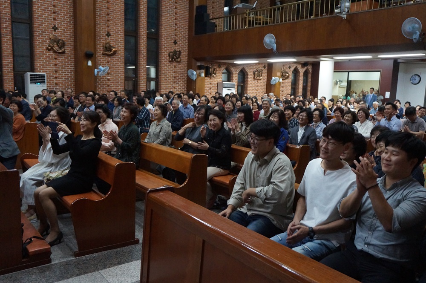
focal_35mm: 32
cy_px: 142
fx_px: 372
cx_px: 213
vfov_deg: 41.6
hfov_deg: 59.6
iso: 3200
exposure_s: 1/100
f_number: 4
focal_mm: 21
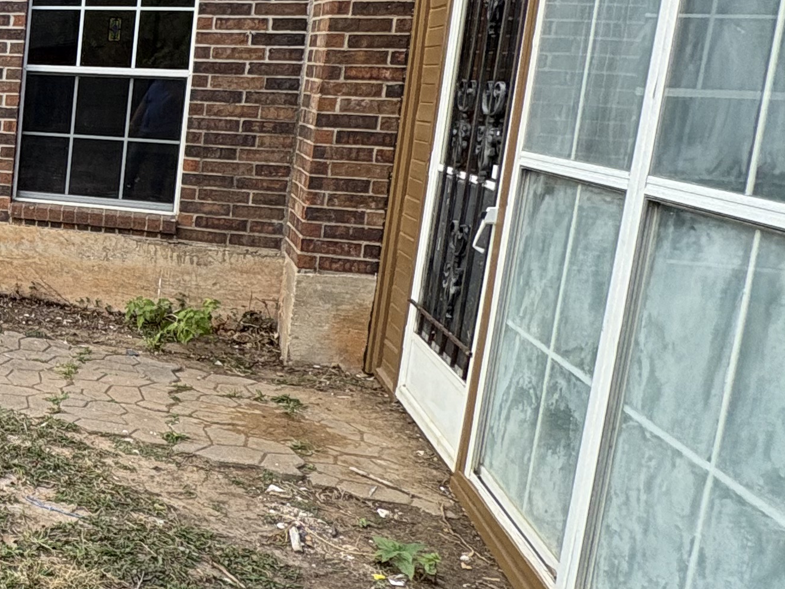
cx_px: -319
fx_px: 975
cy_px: 185
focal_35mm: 43
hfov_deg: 30.4
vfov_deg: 33.2
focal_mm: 2.22
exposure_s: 1/99
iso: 50
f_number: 2.2
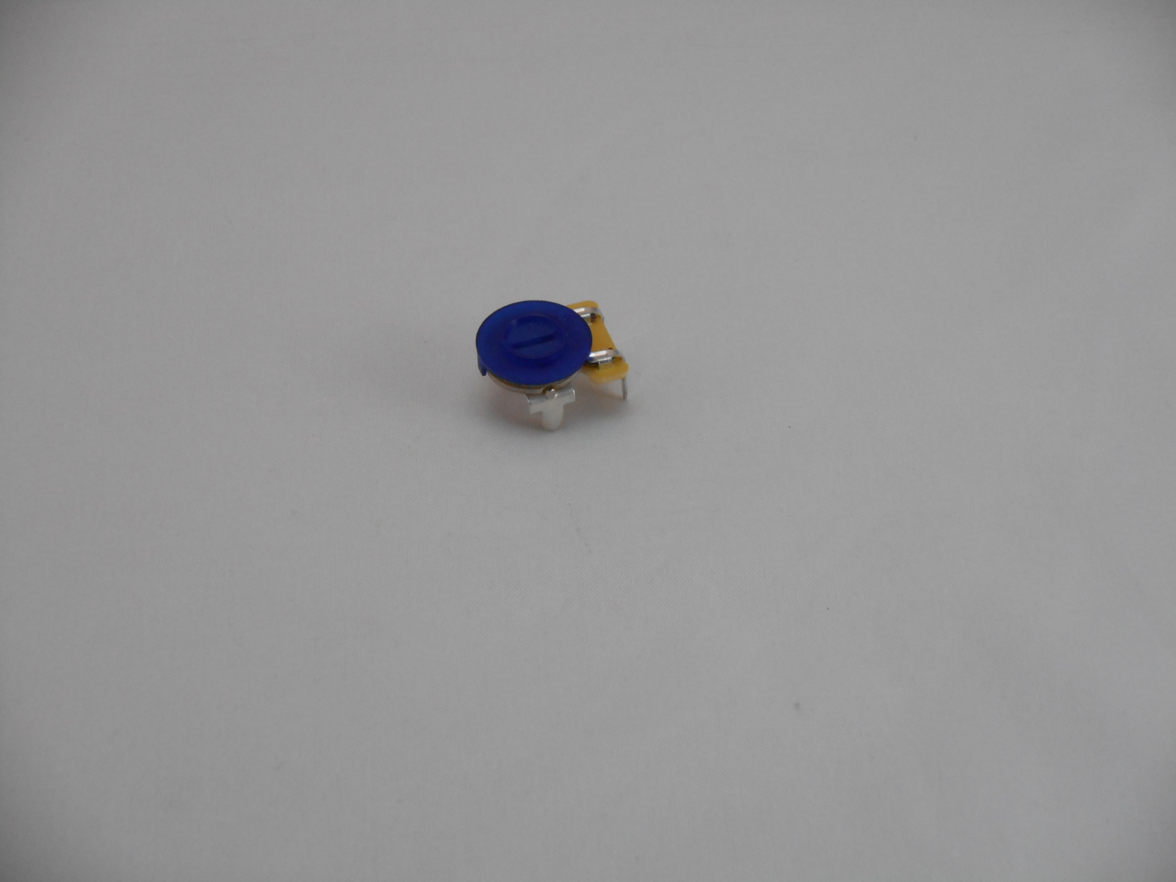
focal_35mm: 102
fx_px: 3465
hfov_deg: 19.3
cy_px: 441
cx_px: 588
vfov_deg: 14.5
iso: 360
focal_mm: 18.2
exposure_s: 1/60
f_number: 5.8
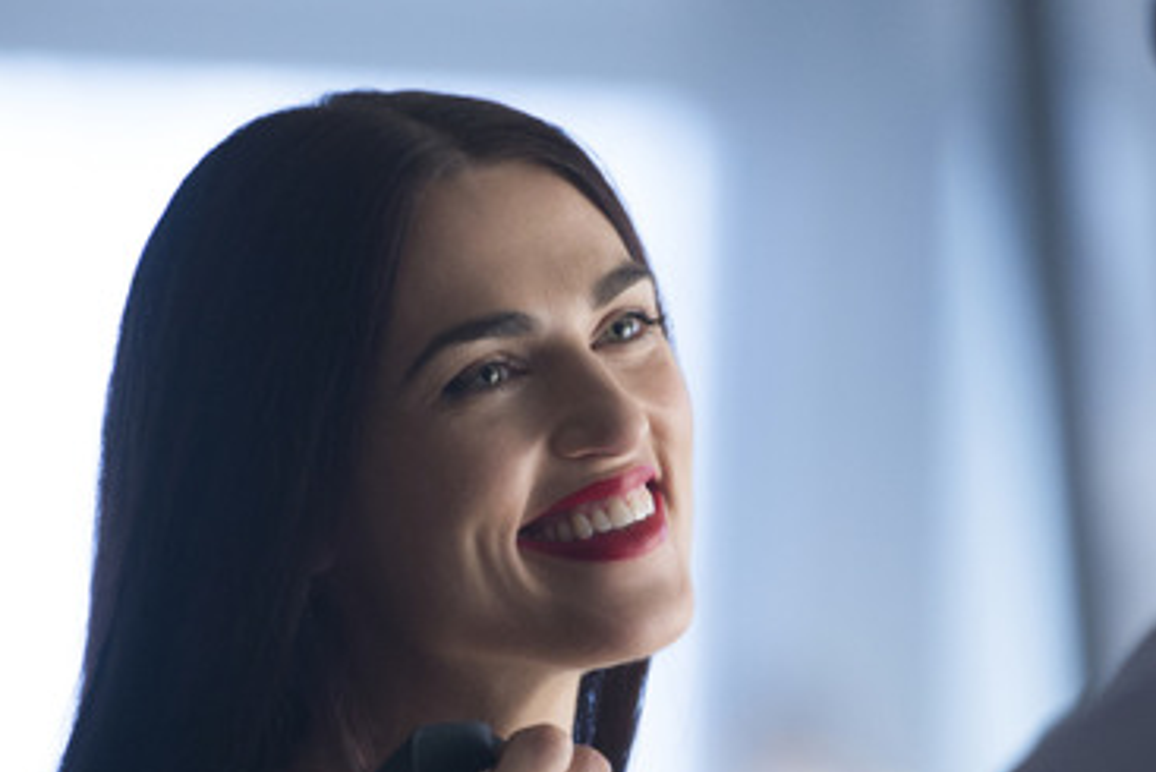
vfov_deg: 3.2
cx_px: 646
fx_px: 13652
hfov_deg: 4.8
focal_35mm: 425
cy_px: 605
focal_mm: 200
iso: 1000
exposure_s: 1/100
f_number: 2.8
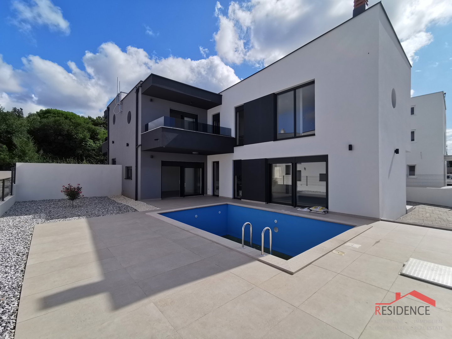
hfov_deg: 94.5
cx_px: 226
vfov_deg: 78.1
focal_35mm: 16
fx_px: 209
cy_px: 170
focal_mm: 2.35
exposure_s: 1/1616
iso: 50
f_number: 2.2
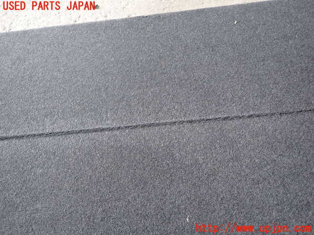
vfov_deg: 54.9
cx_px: 157
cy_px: 118
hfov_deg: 69.4
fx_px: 227
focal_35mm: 25
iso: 200
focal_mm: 4.5
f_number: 2
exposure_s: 1/30
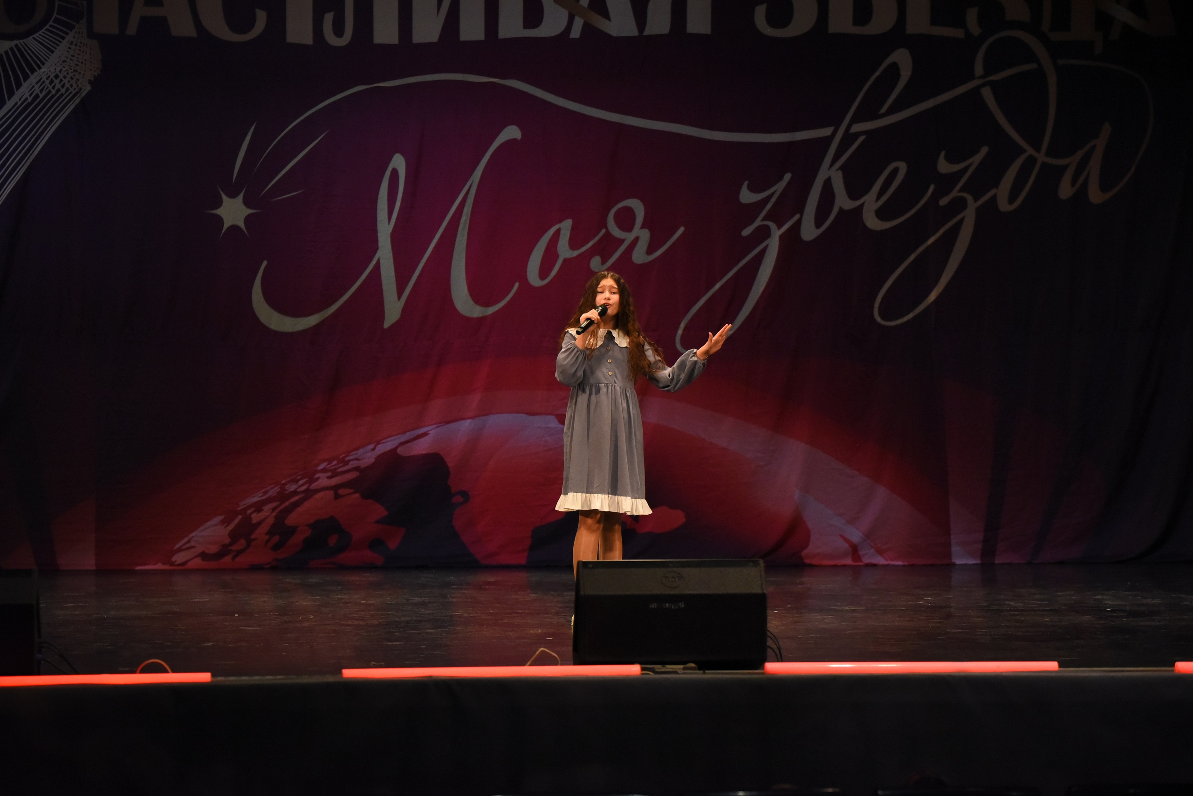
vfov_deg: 12.5
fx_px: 3647
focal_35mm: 110
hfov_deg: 18.6
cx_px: 596
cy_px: 398
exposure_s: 1/640
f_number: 3.5
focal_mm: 110
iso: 5000
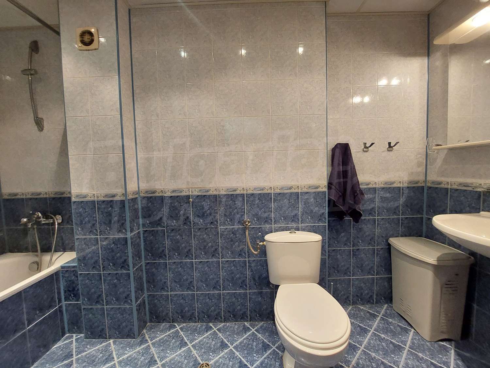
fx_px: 184
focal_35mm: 13
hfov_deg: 106.2
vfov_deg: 89.9
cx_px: 245
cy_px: 184
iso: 250
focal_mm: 1.74
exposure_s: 1/33
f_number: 2.2
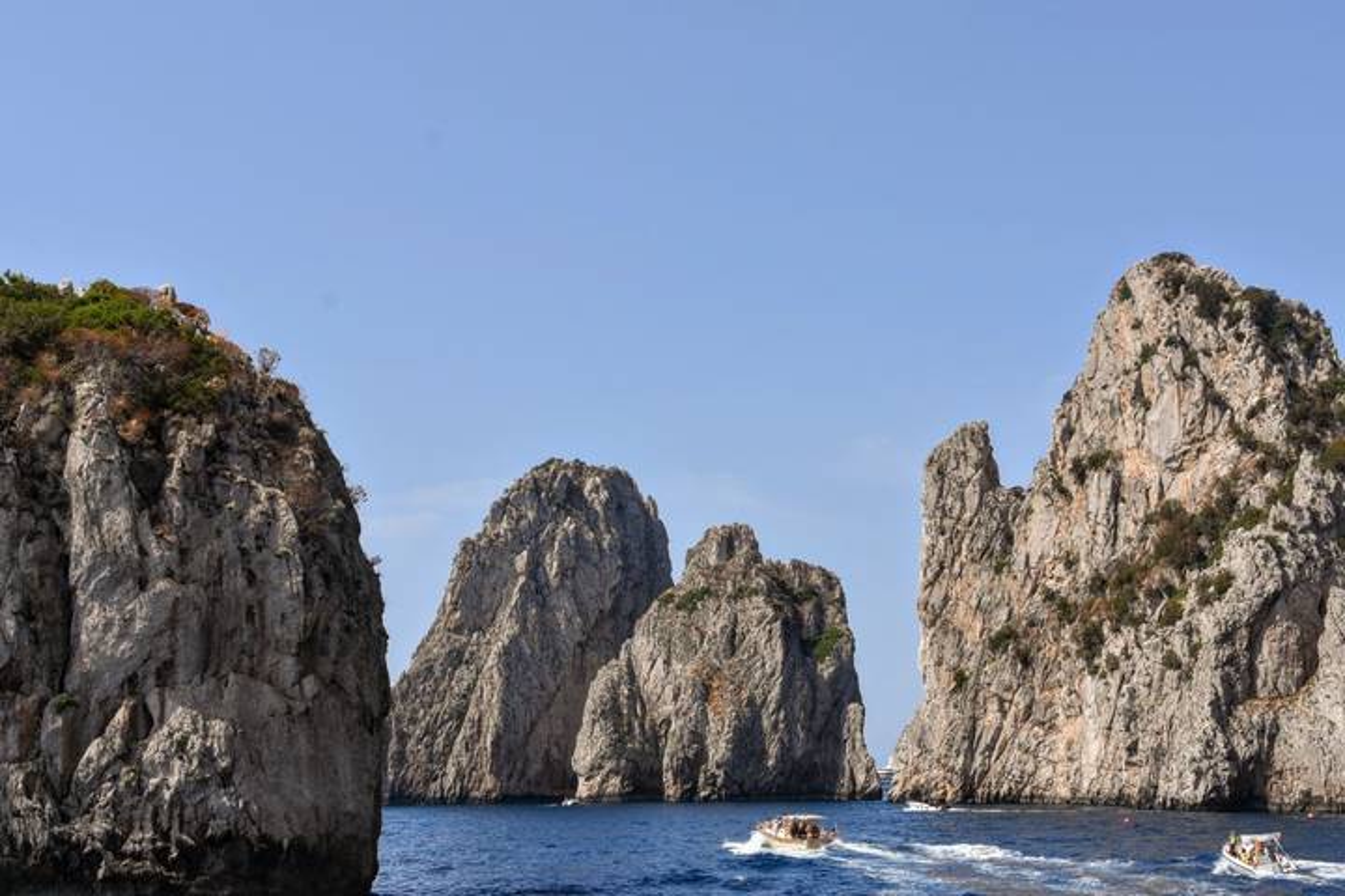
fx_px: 1793
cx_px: 672
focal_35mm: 48
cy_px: 448
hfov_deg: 41.1
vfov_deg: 28.1
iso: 200
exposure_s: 1/500
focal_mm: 32
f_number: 8
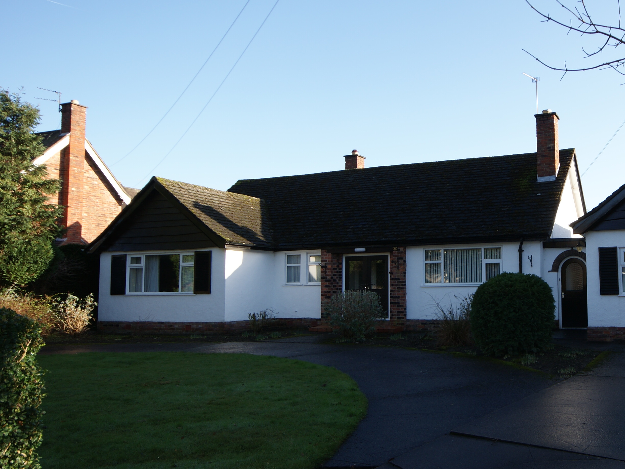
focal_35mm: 30
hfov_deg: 57.3
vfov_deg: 47.1
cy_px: 242
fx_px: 537
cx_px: 470
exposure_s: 1/80
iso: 100
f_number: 8
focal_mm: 13
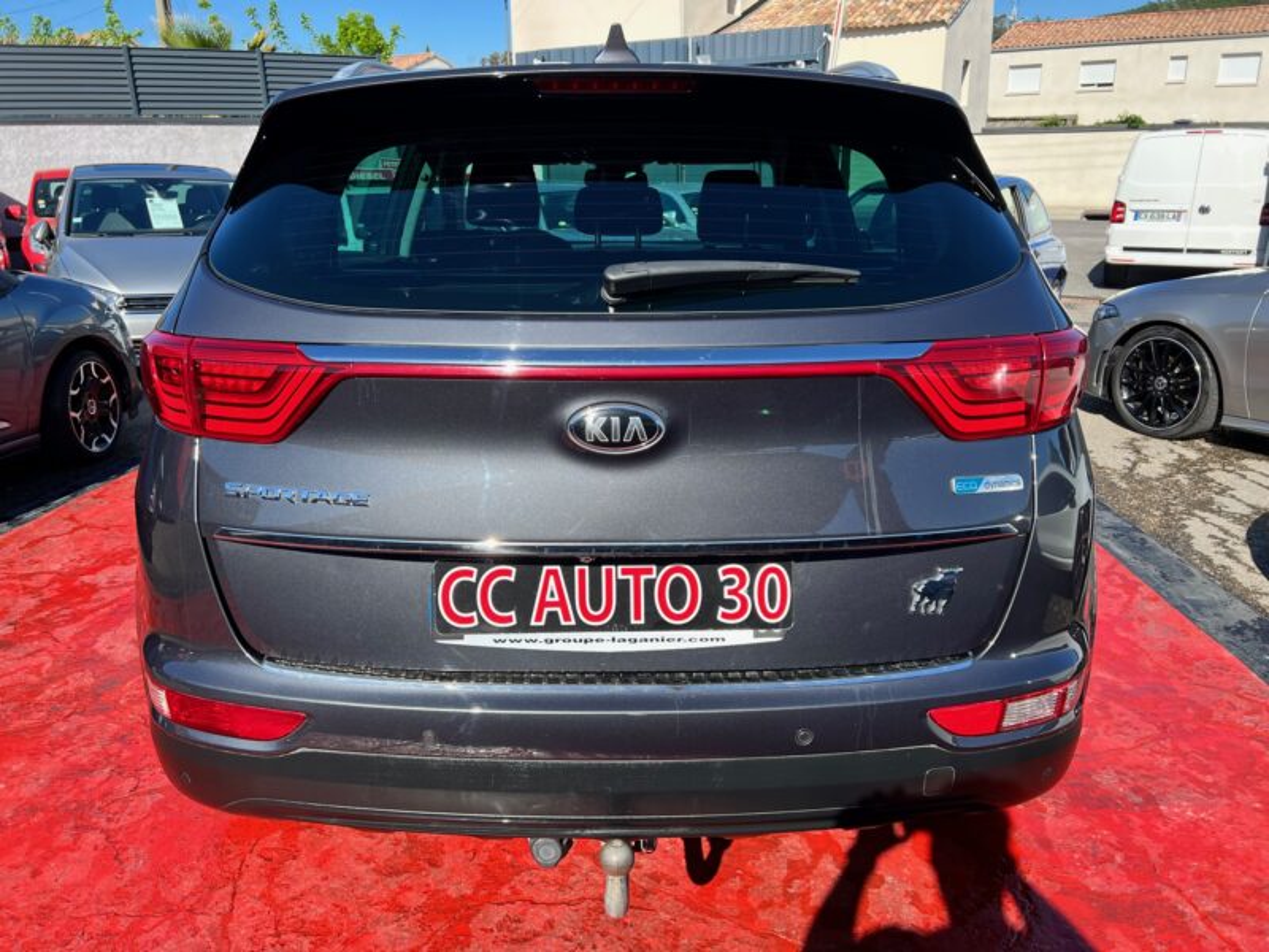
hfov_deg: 67.3
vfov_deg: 53.1
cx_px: 634
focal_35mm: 26
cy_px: 476
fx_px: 953
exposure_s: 1/1511
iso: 50
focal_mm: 5.7
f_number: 1.5
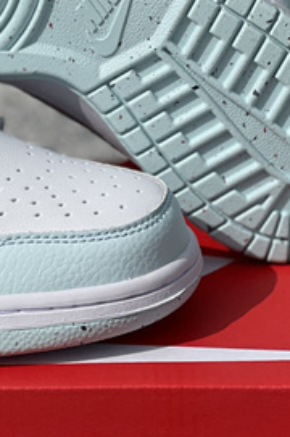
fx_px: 2205
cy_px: 109
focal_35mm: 182
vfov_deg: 11.3
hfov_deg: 7.4
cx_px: -90
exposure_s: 1/5814
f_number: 2.2
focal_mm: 7.5
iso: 32
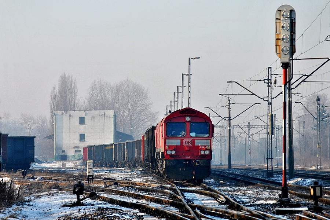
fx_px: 1677
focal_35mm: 183
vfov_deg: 7.5
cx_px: 165
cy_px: 110
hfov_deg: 11.2
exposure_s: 1/250
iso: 100
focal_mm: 122
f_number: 6.3
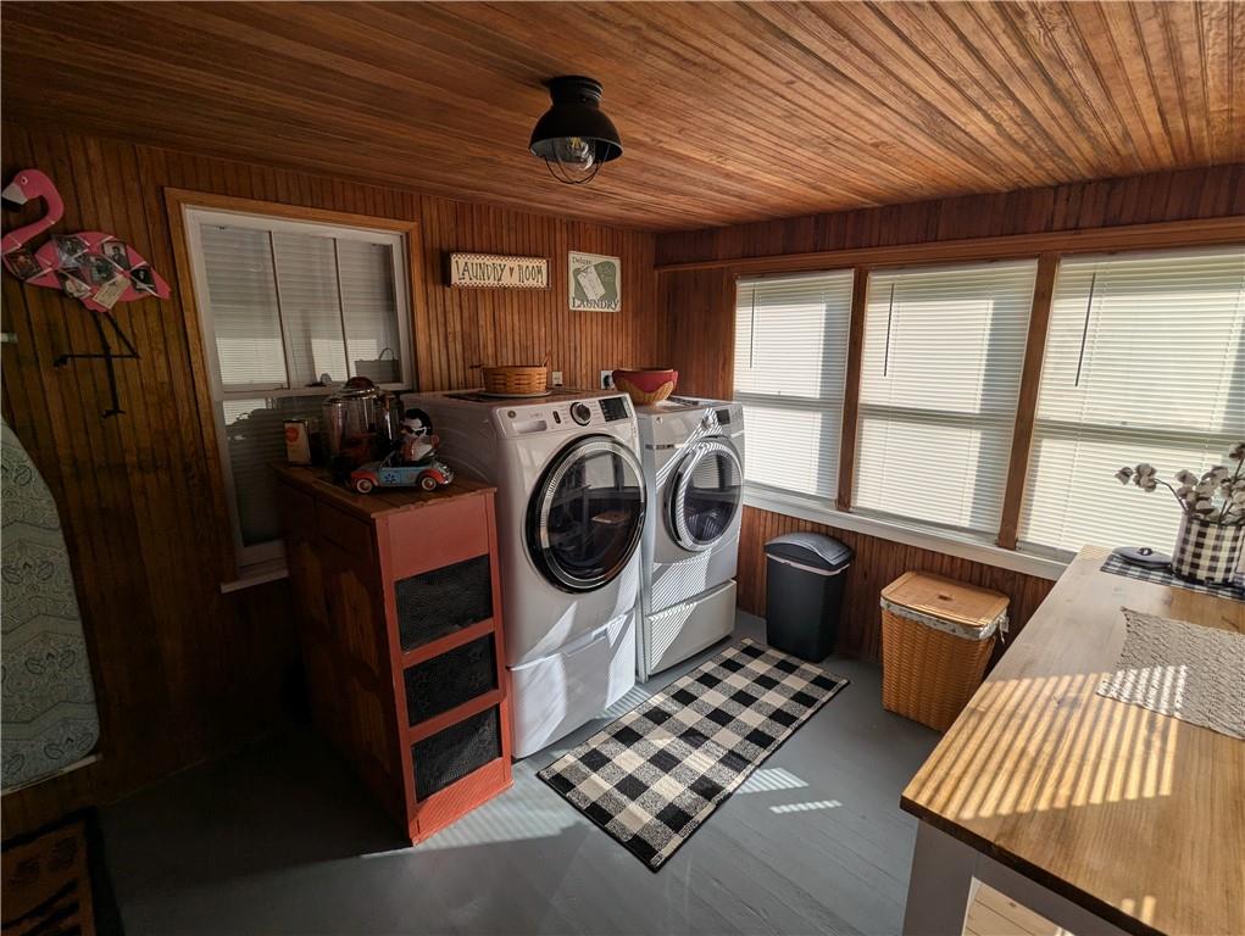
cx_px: 622
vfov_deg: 78.2
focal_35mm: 16
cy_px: 468
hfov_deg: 94.4
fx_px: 576
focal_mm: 2.35
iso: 49
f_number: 2.2
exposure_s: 1/929
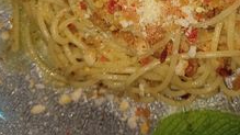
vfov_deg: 20.9
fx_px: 337
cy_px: -33
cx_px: 153
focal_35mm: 53
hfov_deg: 38.9
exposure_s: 1/50
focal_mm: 4.6
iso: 50
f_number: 1.8
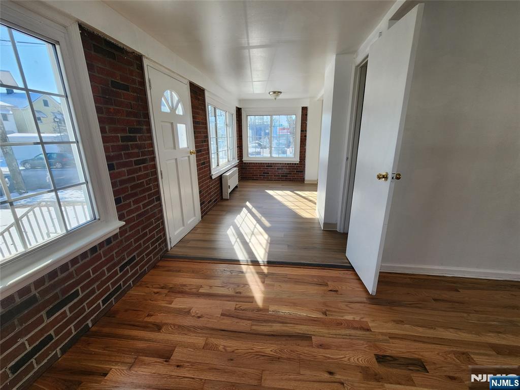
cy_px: 195
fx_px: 195
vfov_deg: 89.9
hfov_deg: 106.2
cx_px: 260
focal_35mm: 13
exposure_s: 1/297
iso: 50
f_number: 2.2
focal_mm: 2.2
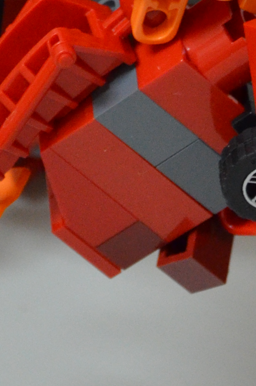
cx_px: 217
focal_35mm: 392
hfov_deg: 3.5
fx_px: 4203
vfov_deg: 5.2
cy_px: -175
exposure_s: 1/30
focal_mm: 52
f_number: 5
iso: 1600
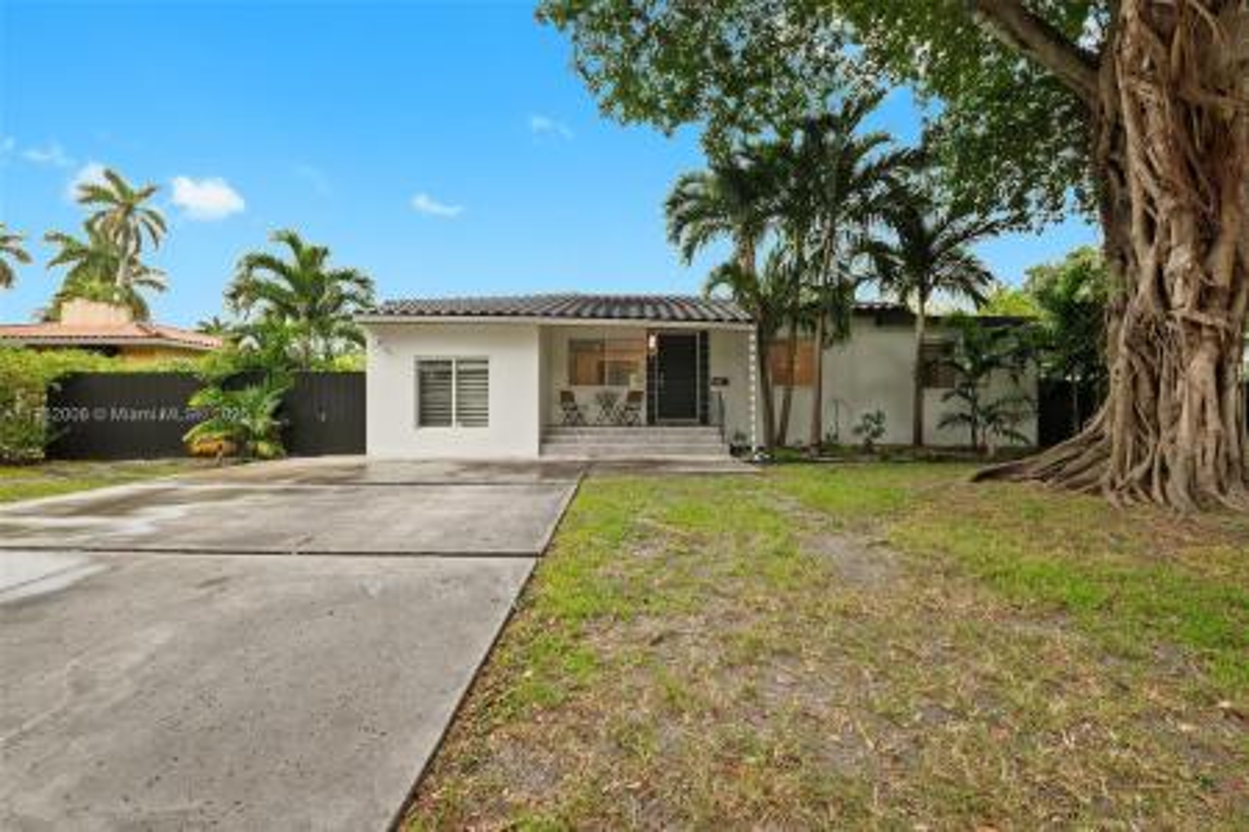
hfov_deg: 100.4
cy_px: 416
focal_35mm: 15
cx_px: 624
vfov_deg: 77.3
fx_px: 520
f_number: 8
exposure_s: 1/160
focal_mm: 10
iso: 200
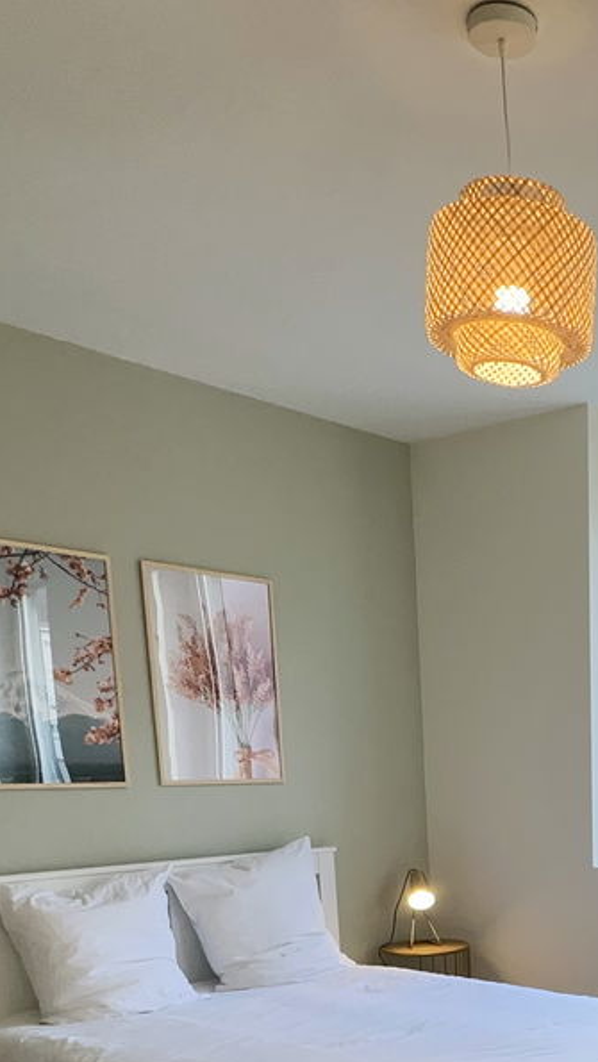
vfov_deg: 43.7
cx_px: 625
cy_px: 1014
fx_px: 1155
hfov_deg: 27.1
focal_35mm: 41
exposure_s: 1/100
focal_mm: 2.22
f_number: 2.2
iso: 64
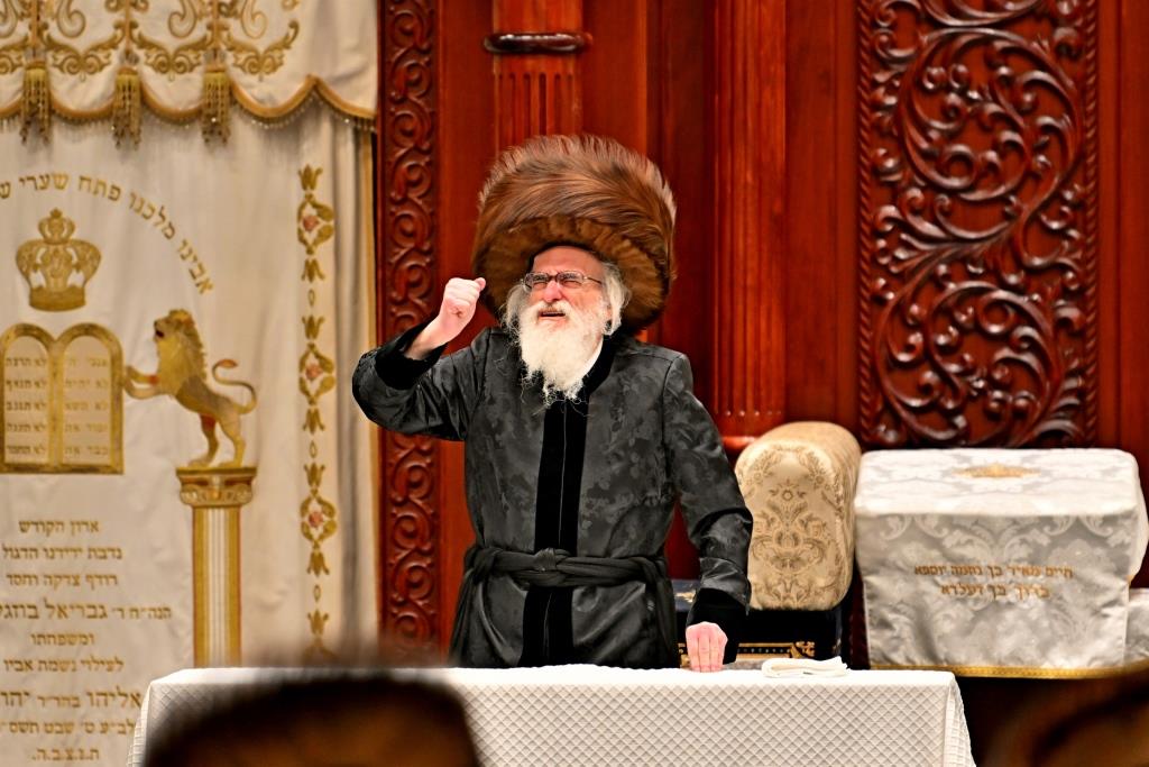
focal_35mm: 300
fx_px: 9576
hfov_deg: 6.9
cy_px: 384
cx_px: 574
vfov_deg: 4.6
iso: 640
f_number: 2.8
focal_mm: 200
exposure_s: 1/640
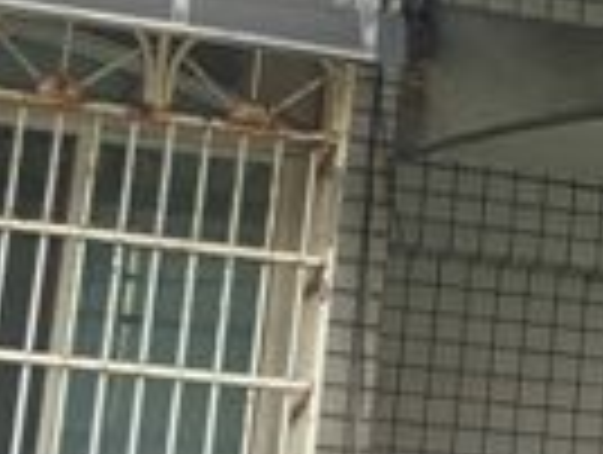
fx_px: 3246
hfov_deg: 9.1
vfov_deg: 8.0
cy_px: 130
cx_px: 1611
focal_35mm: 186
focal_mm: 4.25
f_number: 1.8
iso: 25
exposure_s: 1/716
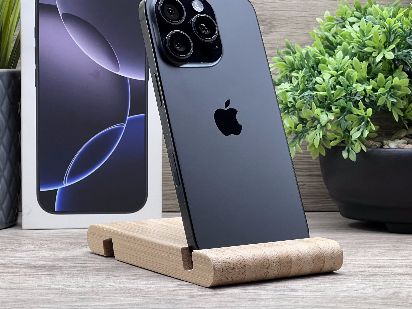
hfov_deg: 19.4
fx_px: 1202
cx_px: 216
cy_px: 145
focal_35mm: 101
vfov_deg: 14.6
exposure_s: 1/100
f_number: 2.8
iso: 100
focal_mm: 9
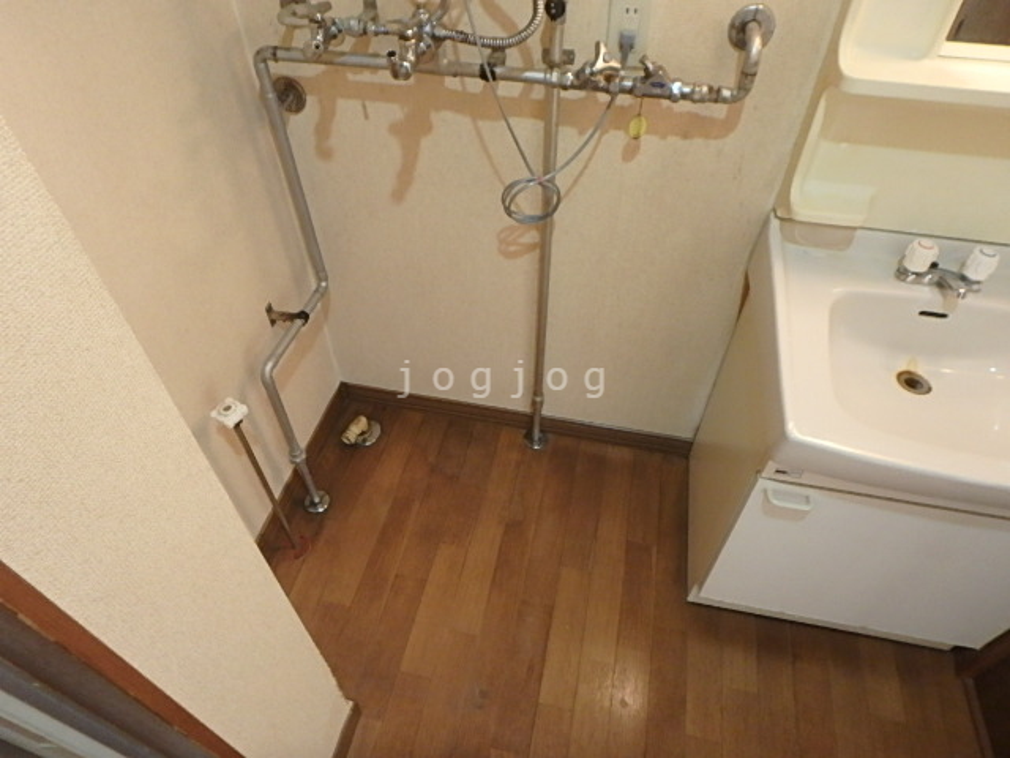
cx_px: 505
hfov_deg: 79.0
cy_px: 379
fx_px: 613
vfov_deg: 63.4
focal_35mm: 21
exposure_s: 1/30
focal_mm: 3.7
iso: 500
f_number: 3.5
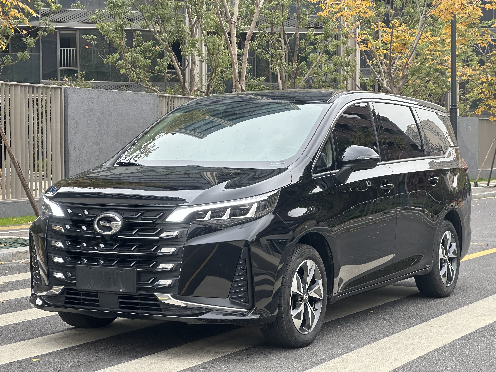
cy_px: 186
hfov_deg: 25.3
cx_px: 248
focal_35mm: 77
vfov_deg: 19.1
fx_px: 1103
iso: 80
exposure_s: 1/99
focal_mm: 9
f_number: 2.8
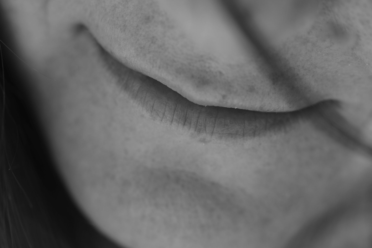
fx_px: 1395
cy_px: 124
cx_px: 186
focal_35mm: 135
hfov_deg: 15.2
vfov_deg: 10.2
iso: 200
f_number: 3.8
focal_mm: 90
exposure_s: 1/500
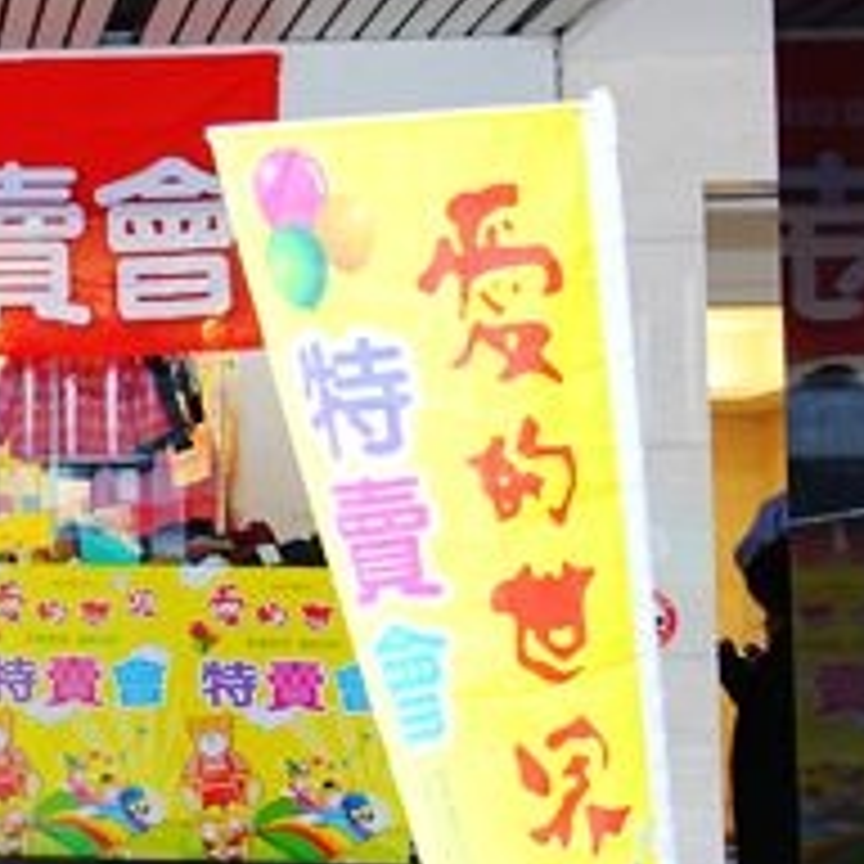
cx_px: -495
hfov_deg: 20.6
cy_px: 520
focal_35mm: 69
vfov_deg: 25.0
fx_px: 1948
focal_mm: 8.8
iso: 125
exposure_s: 1/30
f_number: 2
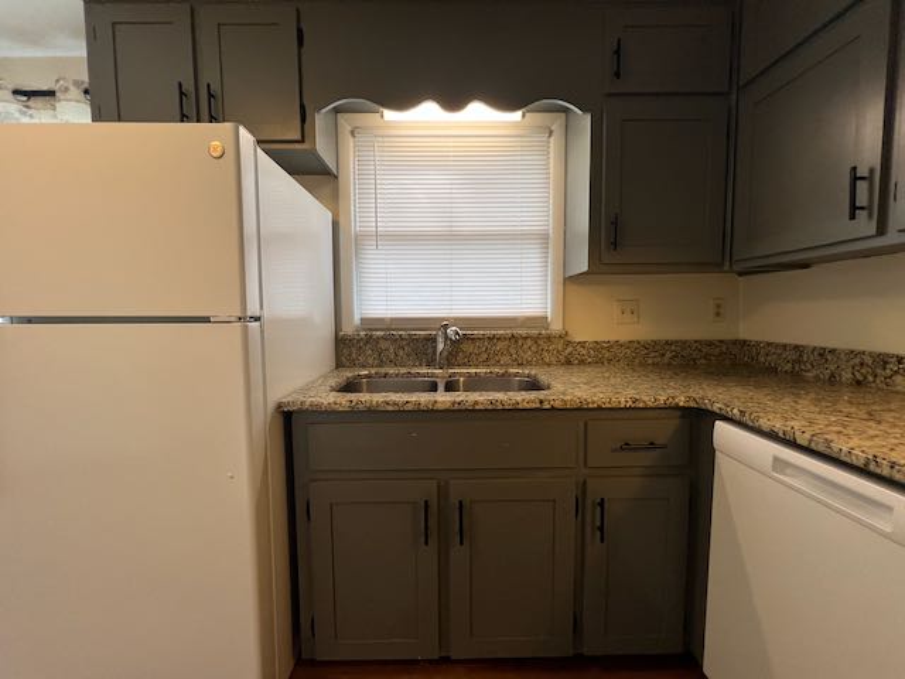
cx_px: 452
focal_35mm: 13
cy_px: 340
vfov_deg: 89.9
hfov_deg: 106.2
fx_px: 340
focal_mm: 1.57
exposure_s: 1/120
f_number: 1.8
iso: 160
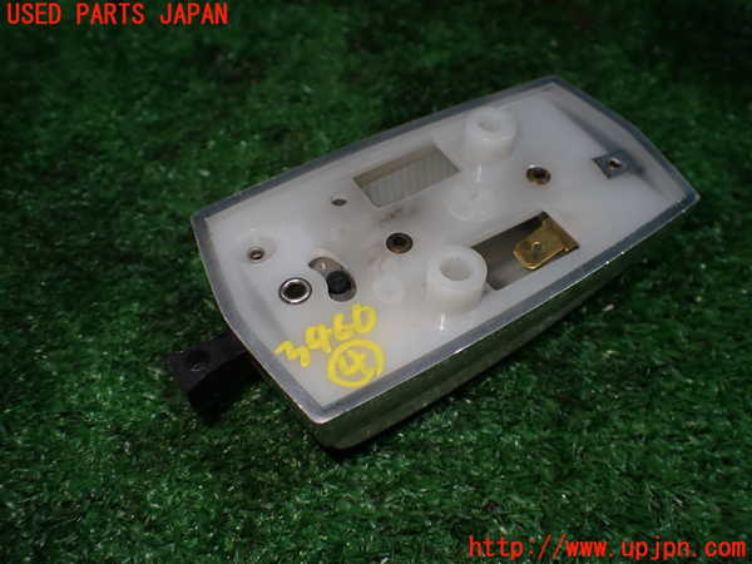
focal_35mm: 30
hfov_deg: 60.0
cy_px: 282
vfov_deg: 46.8
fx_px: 652
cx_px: 376
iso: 200
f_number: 2.3
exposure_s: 1/125
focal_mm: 5.4
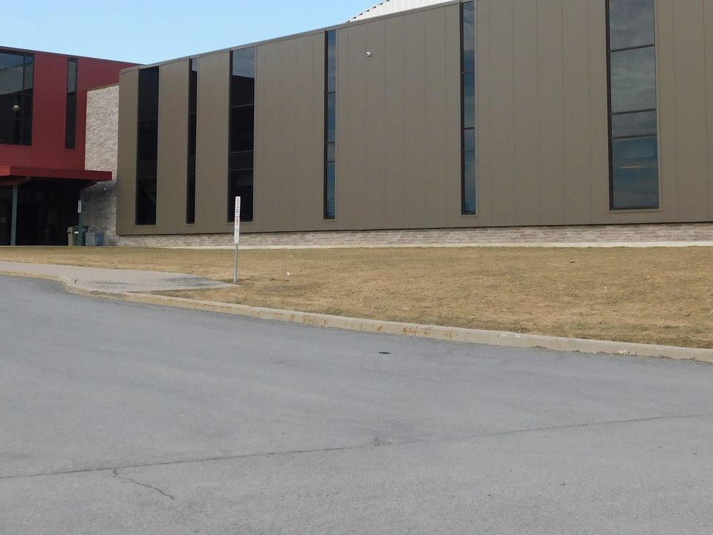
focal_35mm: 60
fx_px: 1236
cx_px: 331
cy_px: 137
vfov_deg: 24.2
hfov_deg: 32.2
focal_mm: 6.3
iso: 125
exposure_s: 1/640
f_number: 3.5
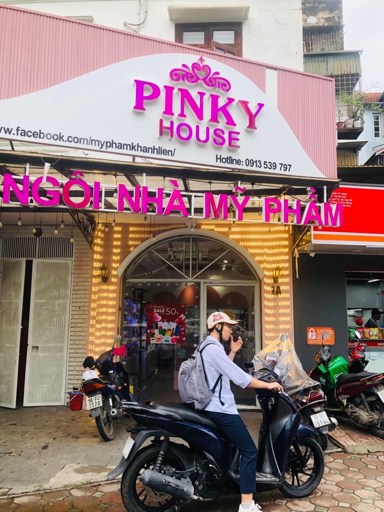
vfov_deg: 63.4
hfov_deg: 49.7
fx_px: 414
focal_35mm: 28
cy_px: 256
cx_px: 192
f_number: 1.8
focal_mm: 3.99
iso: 20
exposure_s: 1/390
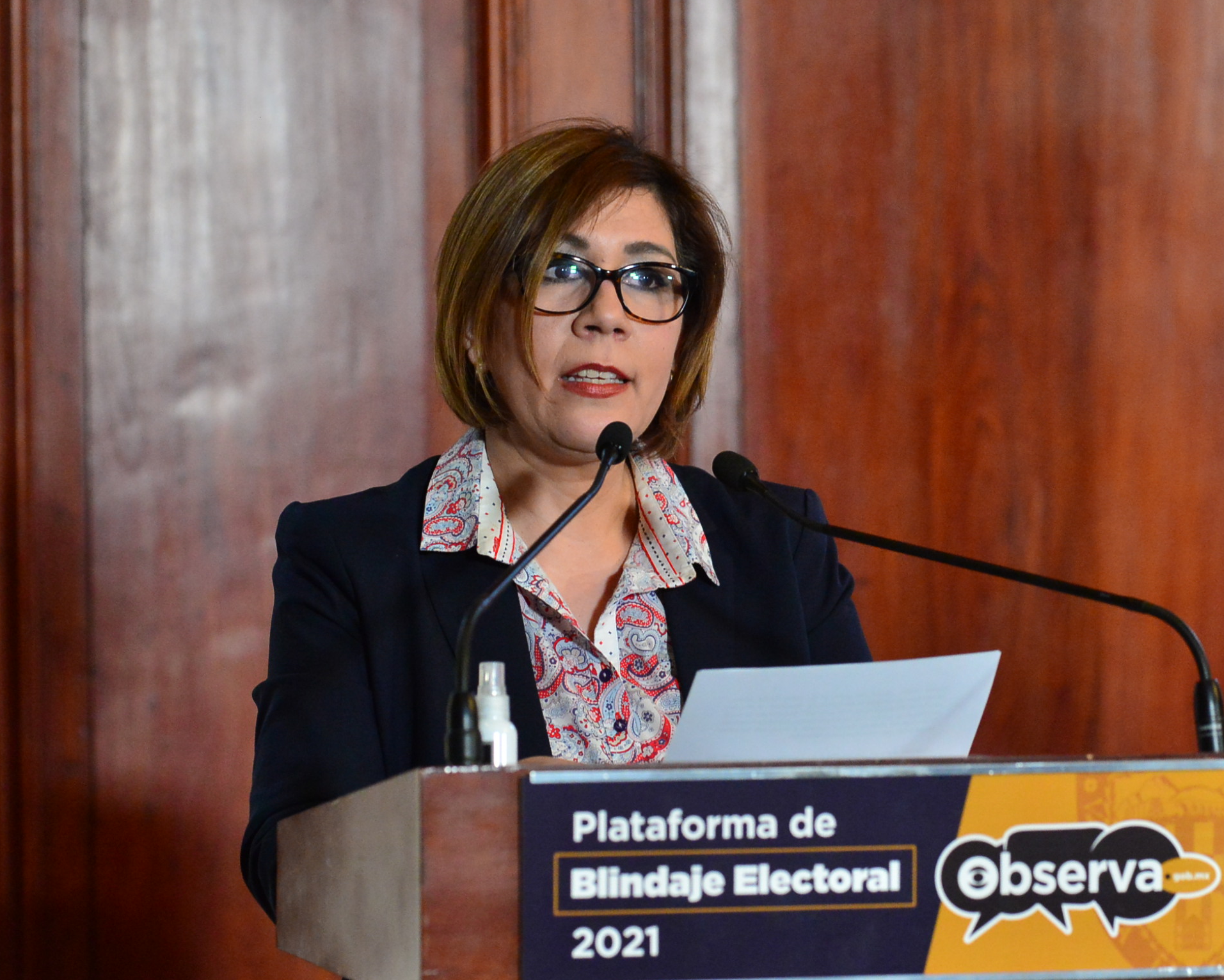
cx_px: 616
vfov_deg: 10.2
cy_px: 487
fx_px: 5471
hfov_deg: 12.8
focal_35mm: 151
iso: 6400
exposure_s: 1/125
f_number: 5.6
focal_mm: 125
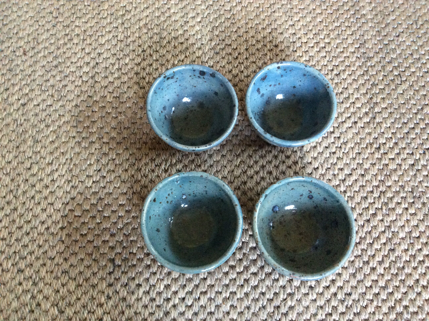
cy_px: 160
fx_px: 396
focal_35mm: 32
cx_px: 214
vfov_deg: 44.1
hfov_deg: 56.9
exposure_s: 1/17
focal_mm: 3.3
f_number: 2.4
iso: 320
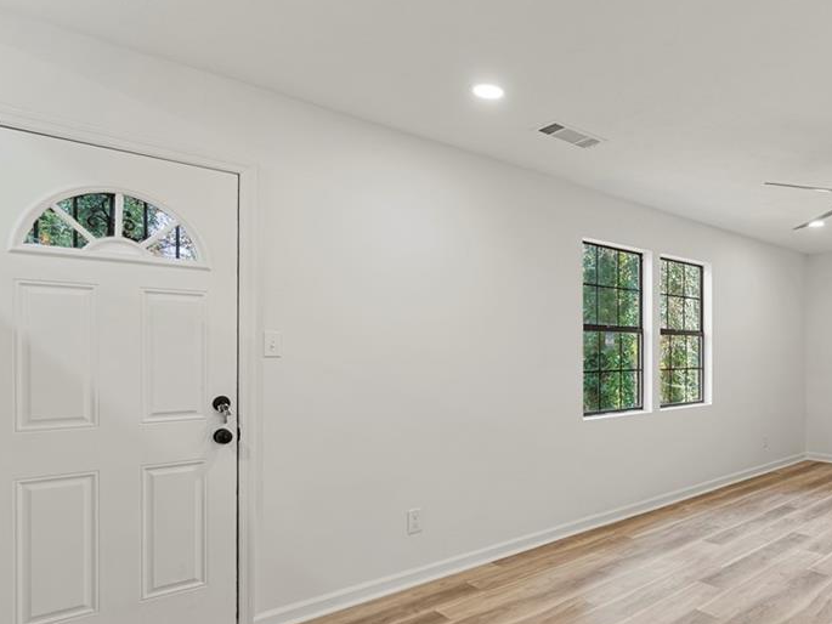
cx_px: 595
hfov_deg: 70.3
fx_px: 553
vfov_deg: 58.5
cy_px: 371
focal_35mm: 23
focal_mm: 16
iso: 200
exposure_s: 1/1.25
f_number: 10
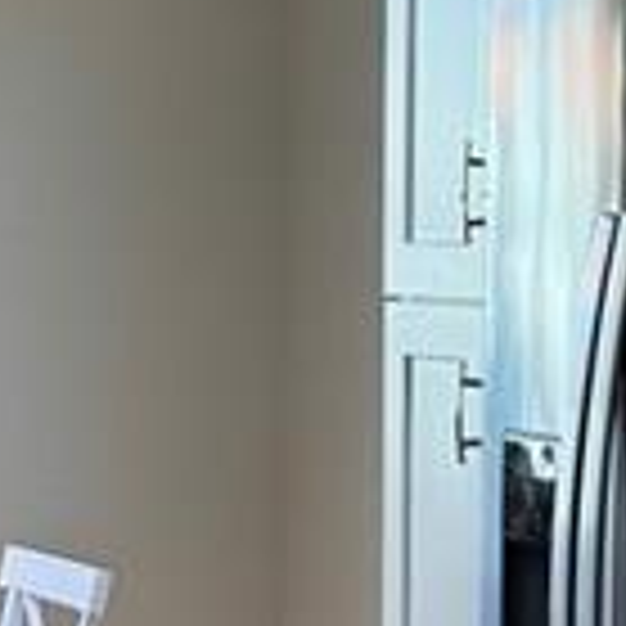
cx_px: -423
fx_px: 3744
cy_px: 324
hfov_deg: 9.2
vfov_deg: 9.6
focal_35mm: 183
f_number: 1.78
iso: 100
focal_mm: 6.76
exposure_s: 1/167
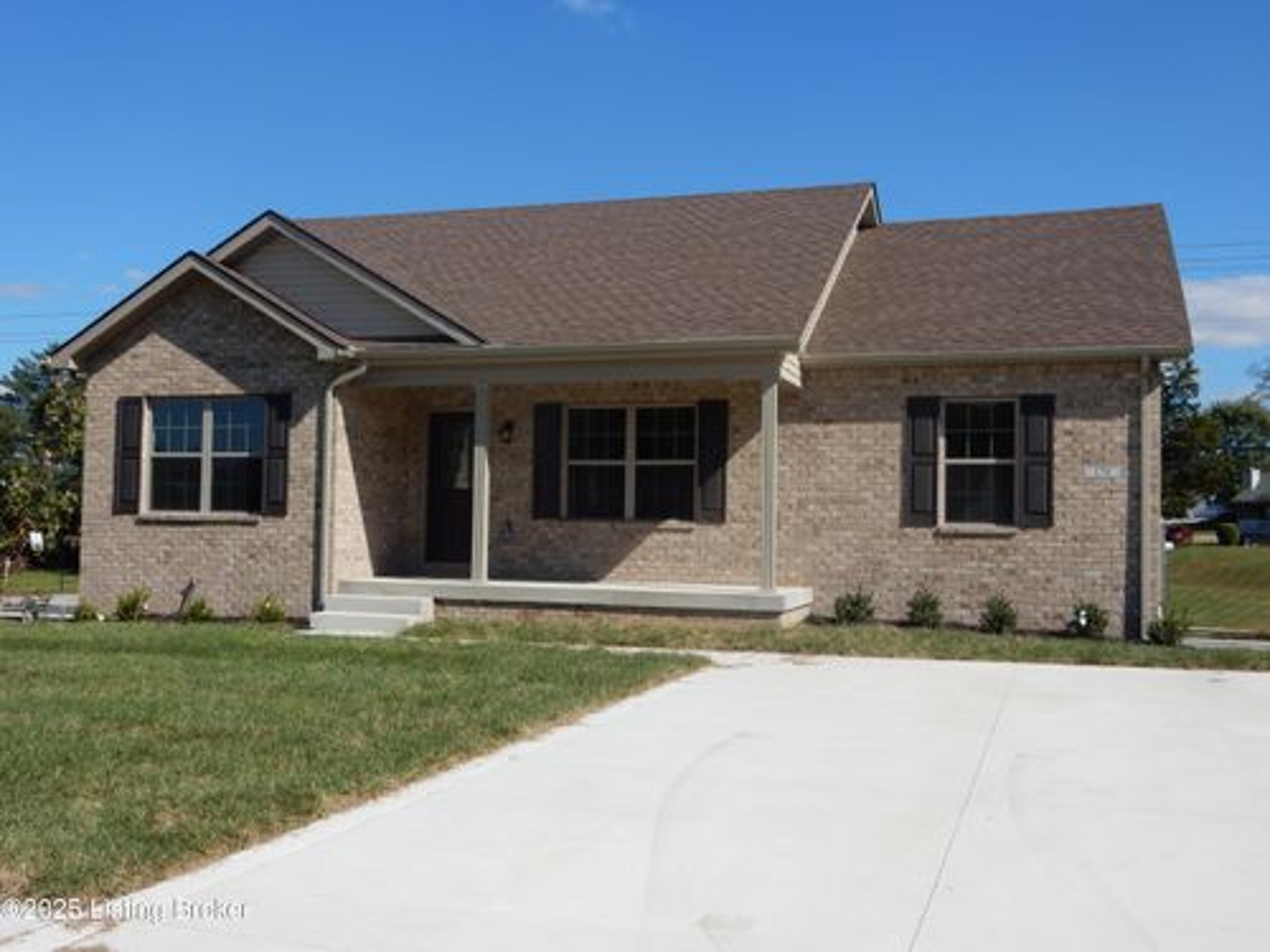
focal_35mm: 36
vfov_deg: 39.7
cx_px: 635
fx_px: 1321
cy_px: 476
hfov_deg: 51.4
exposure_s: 1/1600
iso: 125
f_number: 4
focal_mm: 6.4
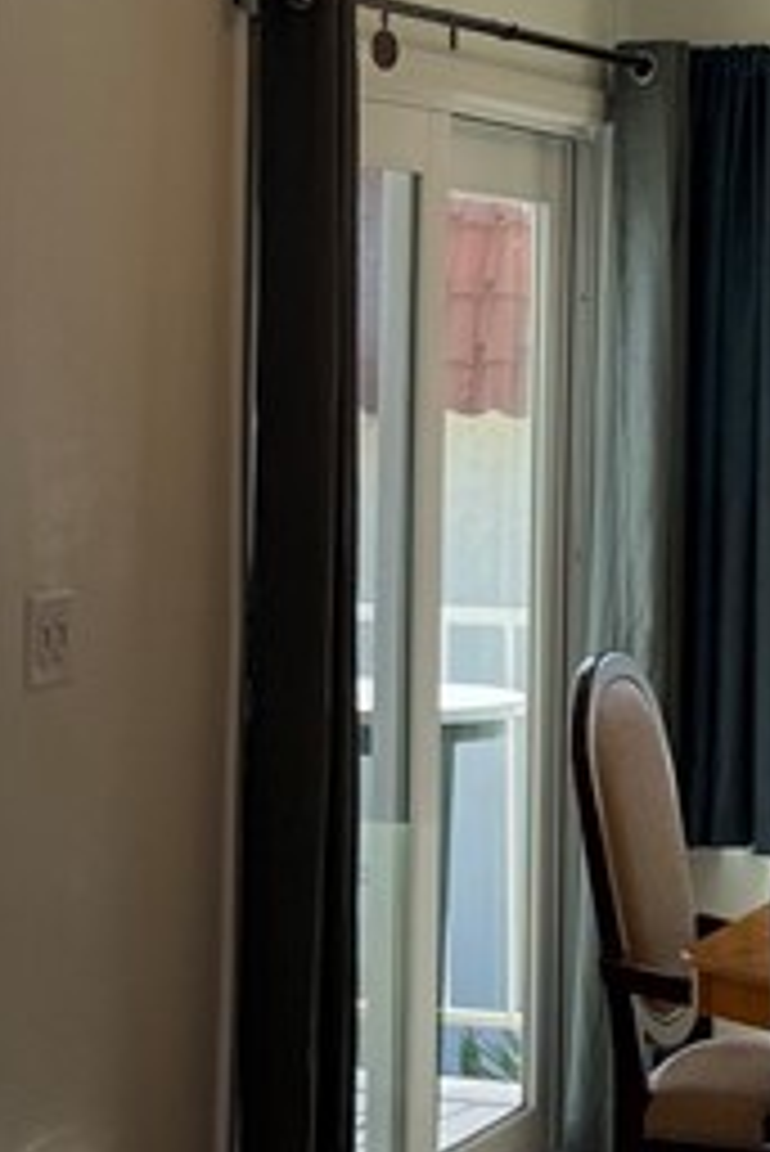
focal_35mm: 108
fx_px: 3460
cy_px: 292
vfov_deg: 18.8
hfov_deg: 12.6
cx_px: 135
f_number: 1.8
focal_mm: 4.25
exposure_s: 1/299
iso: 32
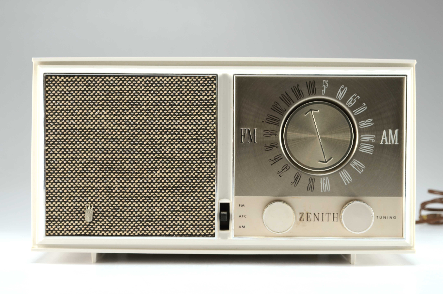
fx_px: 884
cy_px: 147
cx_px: 222
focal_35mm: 72
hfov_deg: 28.1
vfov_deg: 18.8
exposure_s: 1/80
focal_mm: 48
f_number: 13
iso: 100
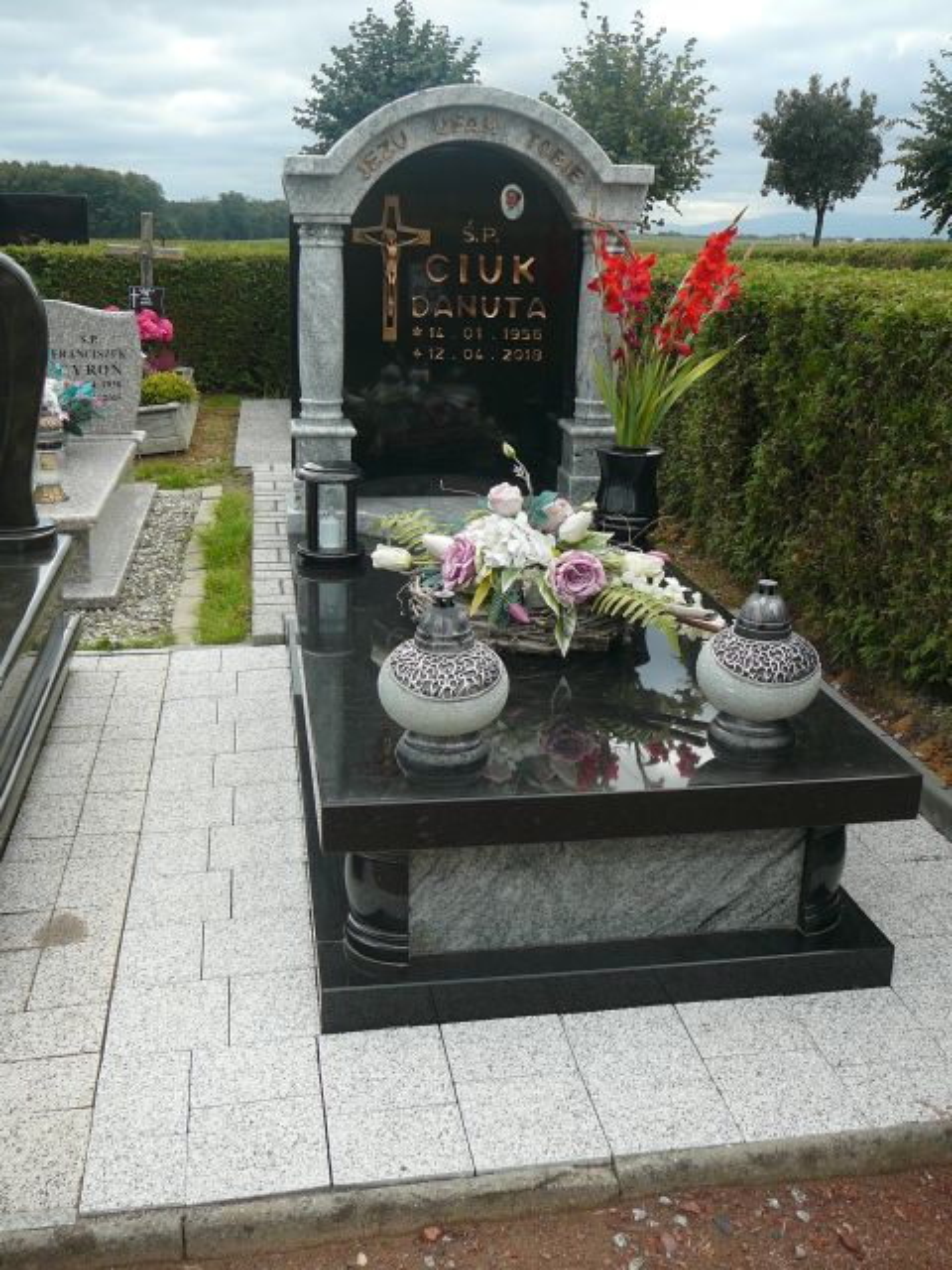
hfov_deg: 40.7
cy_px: 635
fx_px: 1283
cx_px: 476
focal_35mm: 35
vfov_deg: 52.6
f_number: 2.8
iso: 80
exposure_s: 1/400
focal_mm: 5.2
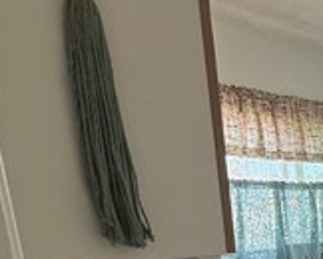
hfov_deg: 27.2
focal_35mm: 54
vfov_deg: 24.6
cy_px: 335
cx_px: 451
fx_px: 517
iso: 250
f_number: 2.2
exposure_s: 1/120
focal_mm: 2.22
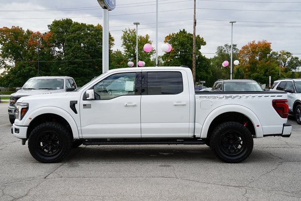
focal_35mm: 43
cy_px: 100
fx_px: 360
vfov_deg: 31.2
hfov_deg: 45.4
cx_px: 150
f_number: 9
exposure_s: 1/80
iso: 100
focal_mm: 43
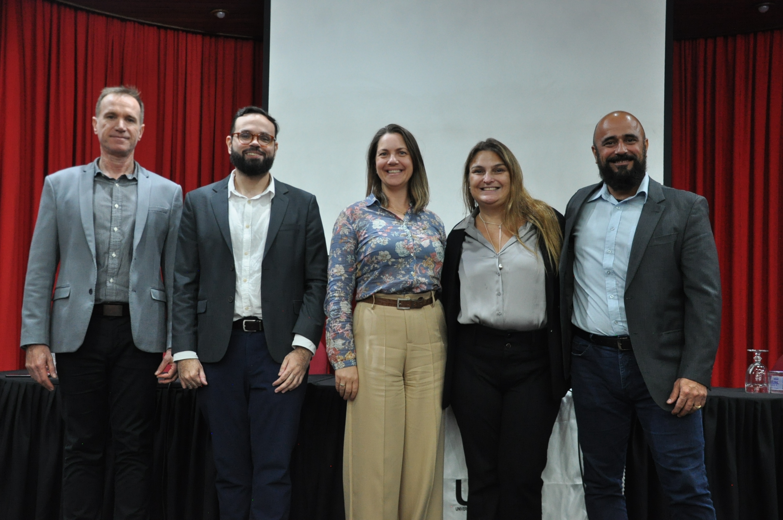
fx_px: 847
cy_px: 260
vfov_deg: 34.1
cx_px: 392
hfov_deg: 49.6
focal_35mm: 39
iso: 1250
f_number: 4
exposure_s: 1/50
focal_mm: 26
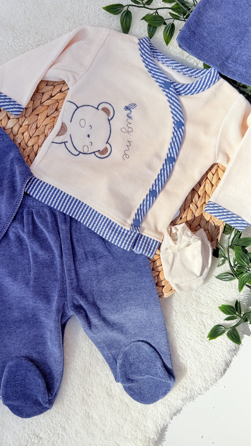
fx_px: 319
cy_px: 219
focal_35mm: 27
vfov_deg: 69.8
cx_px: 115
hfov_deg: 42.9
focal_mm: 6.76
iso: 80
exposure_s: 1/5714
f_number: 1.78
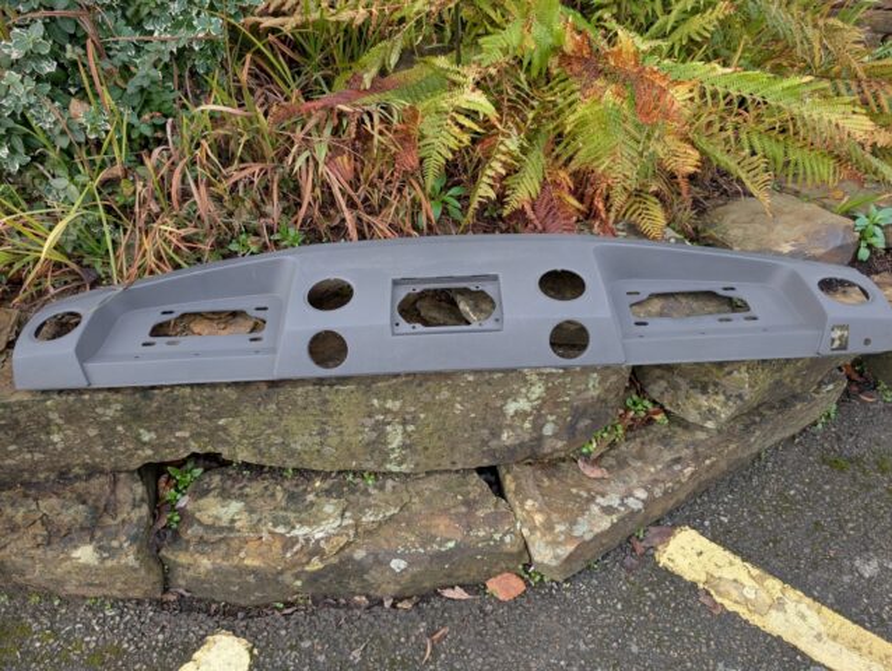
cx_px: 446
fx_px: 619
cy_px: 336
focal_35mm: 24
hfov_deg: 71.5
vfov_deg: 56.9
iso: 19
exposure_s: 1/79.2
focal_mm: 6.9
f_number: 1.68
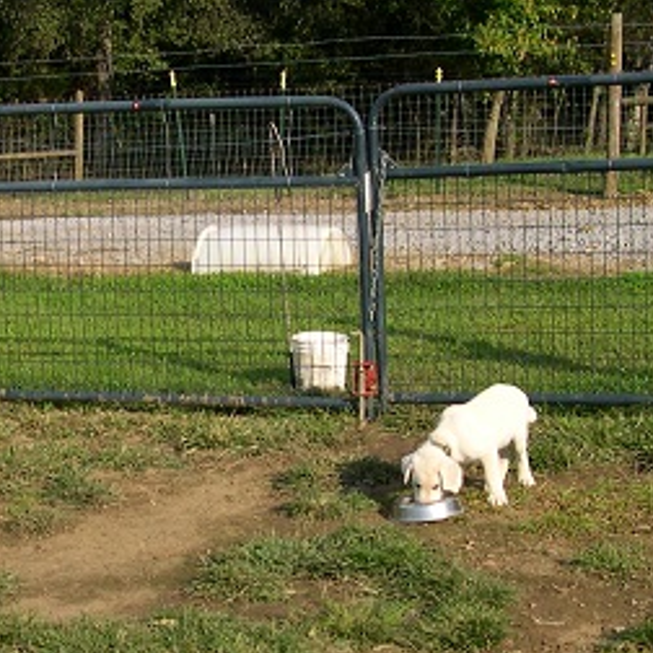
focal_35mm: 85
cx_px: 100
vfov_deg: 20.4
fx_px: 1814
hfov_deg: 20.1
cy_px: 384
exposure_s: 1/178
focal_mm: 8
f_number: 7.6
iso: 100
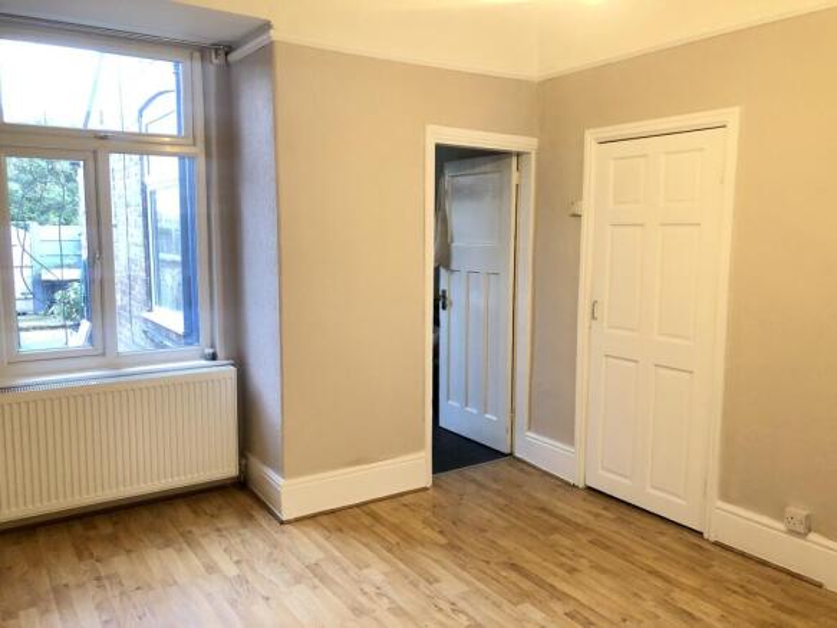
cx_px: 418
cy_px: 314
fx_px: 677
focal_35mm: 28
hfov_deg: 63.5
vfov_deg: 49.7
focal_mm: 3.99
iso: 100
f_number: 1.8
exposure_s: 1/15
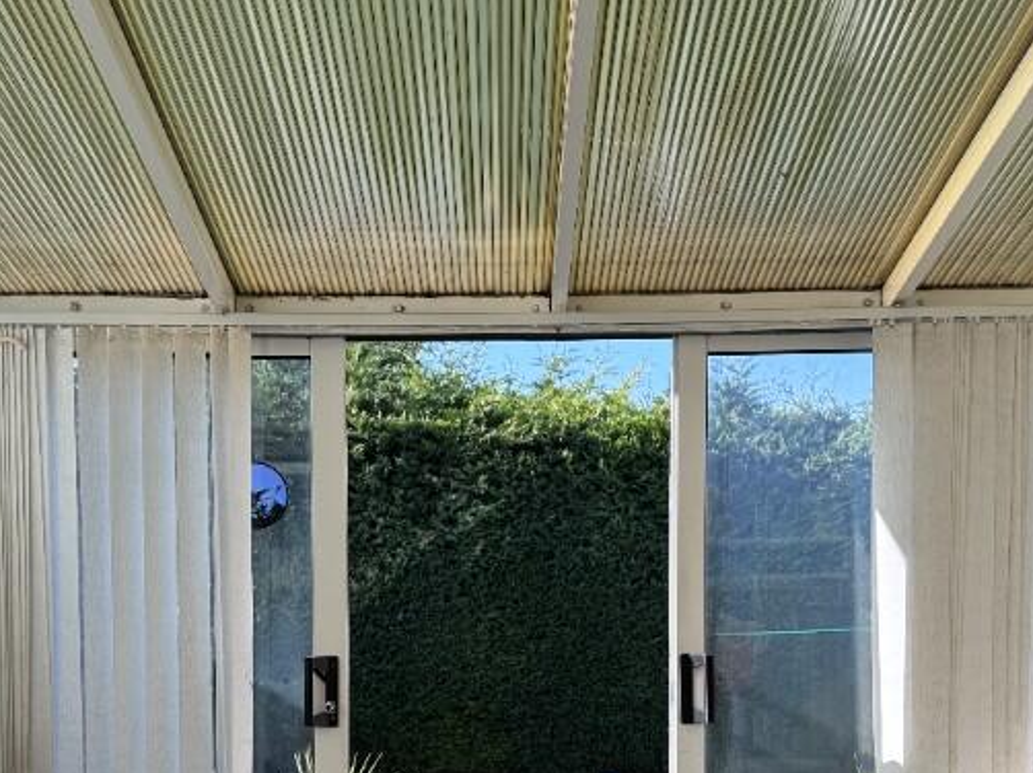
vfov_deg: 28.3
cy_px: 717
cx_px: 488
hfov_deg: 38.9
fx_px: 1462
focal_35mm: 49
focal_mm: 6.76
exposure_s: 1/912
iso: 80
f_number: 1.78
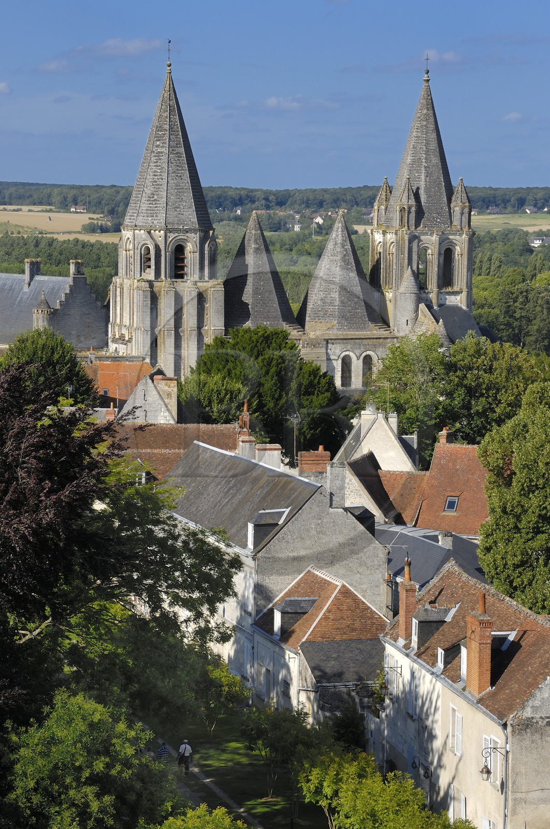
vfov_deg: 19.5
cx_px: 275
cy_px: 414
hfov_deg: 13.0
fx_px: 2413
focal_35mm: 105
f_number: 9
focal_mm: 70
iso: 100
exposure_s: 1/160
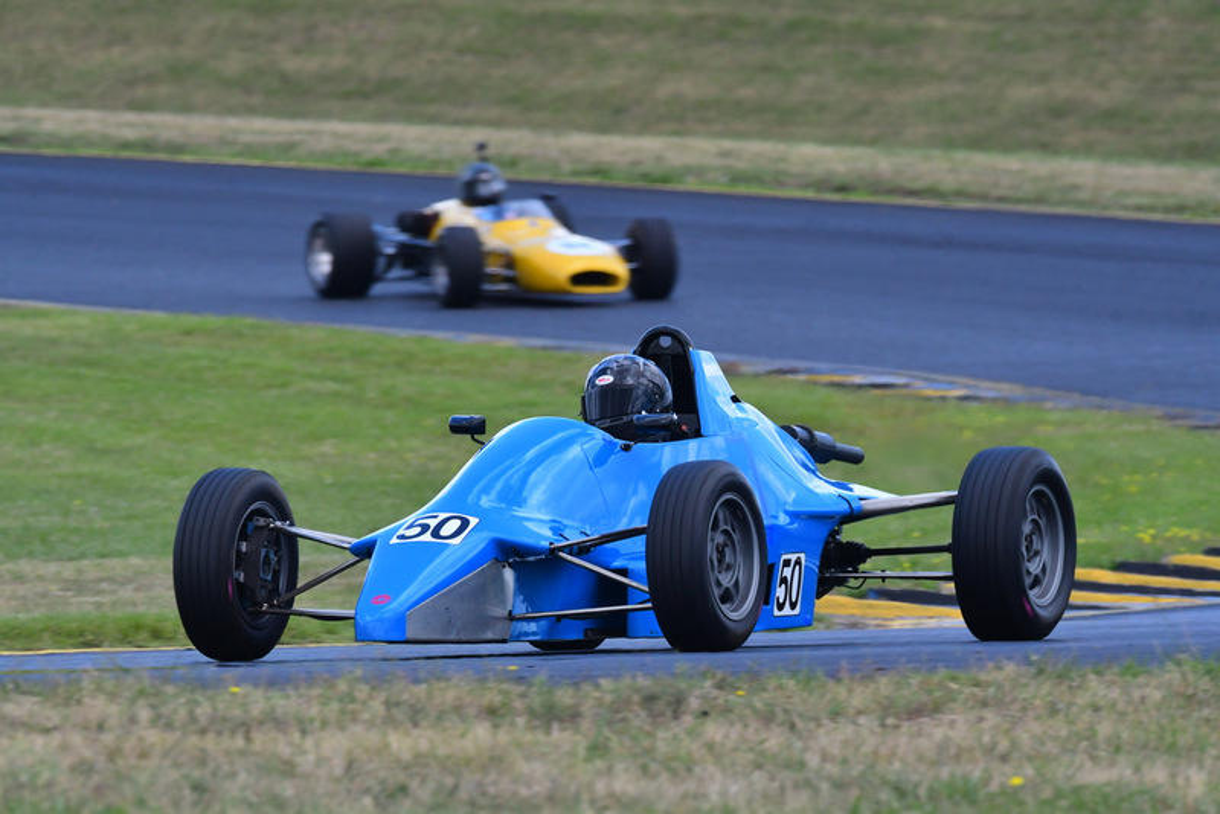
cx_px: 610
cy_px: 407
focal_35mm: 585
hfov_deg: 3.5
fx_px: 19831
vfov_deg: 2.4
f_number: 11
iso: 1000
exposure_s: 1/640
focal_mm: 390
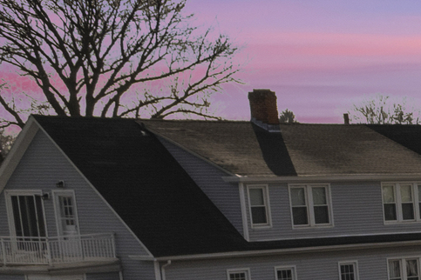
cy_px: 455
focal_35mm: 140
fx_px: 1637
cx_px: 1246
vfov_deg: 9.5
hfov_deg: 10.5
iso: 100
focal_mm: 8.38
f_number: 2.8
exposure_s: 1/1600
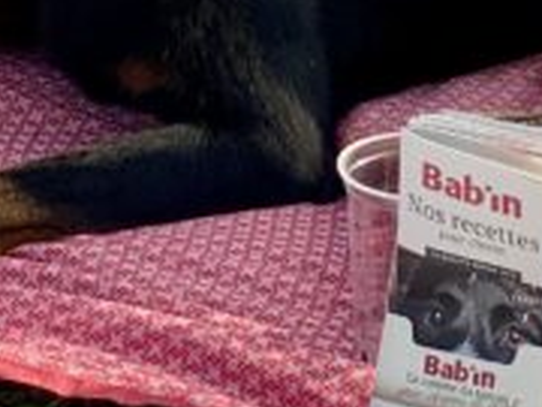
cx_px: 93
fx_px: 4635
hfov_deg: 6.7
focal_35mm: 296
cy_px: -118
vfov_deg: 5.0
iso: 20
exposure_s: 1/922
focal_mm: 6
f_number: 2
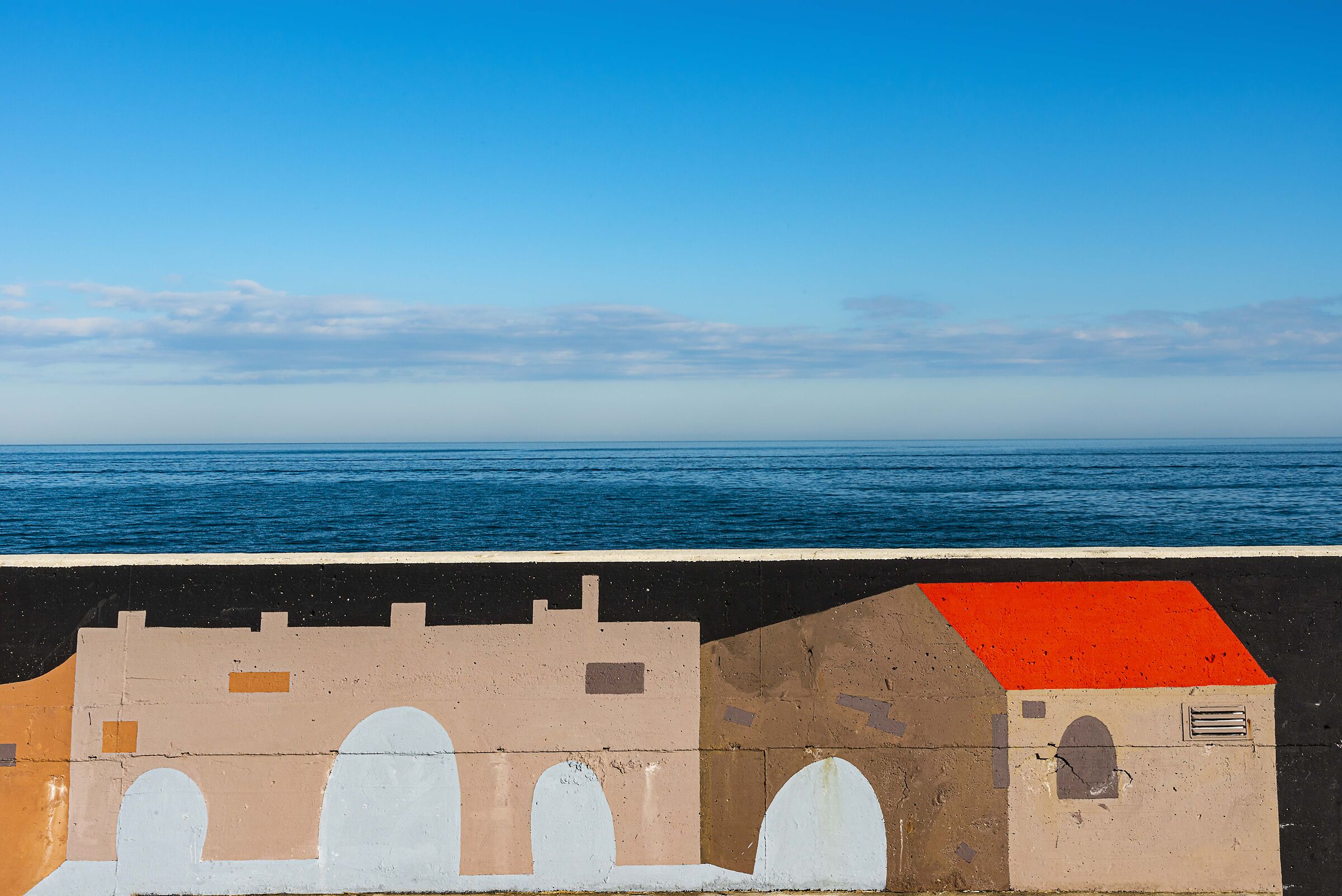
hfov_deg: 44.5
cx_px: 671
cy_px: 448
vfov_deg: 30.5
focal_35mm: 44
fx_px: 1641
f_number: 20
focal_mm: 44
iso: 200
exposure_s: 1/160
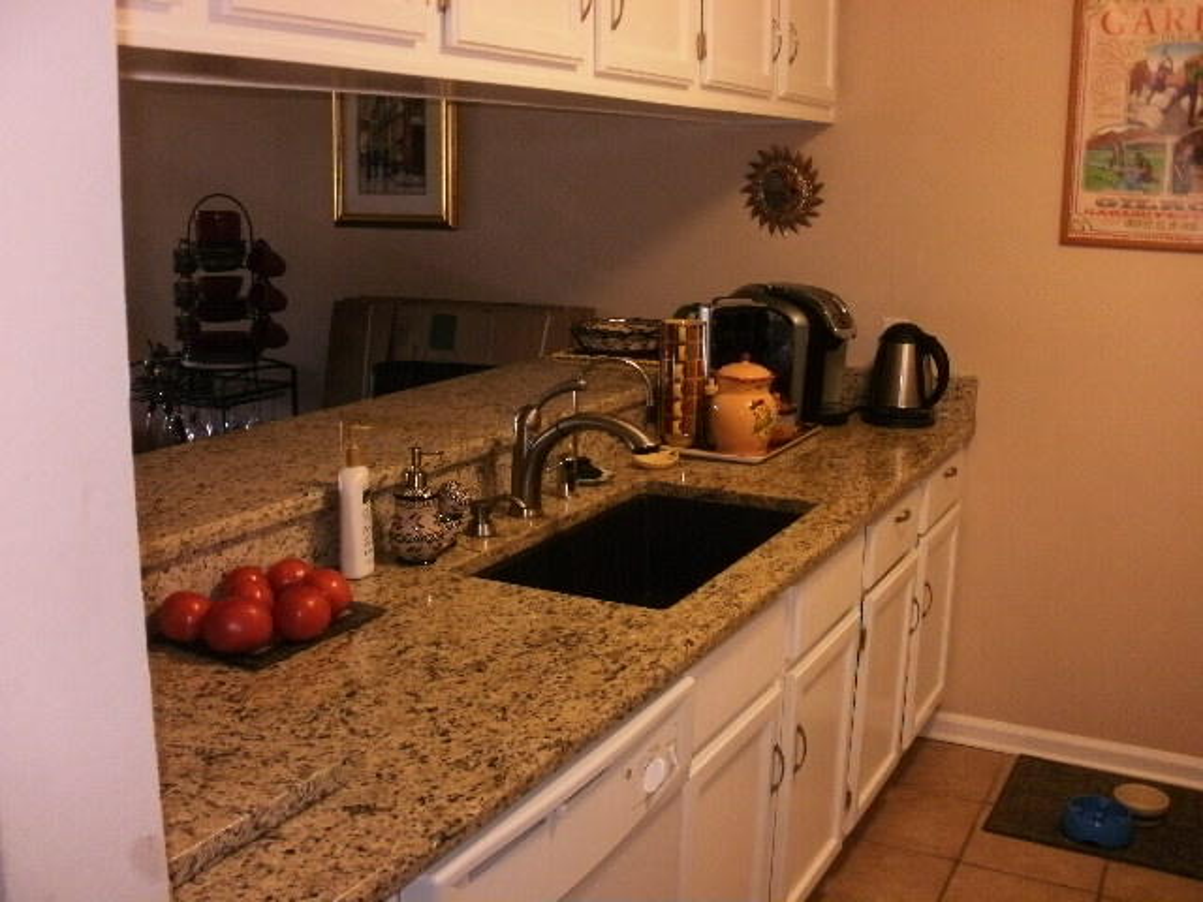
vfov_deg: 39.7
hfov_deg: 51.4
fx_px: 1251
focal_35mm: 36
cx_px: 602
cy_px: 451
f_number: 3.5
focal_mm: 6.3
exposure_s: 1/30
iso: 125
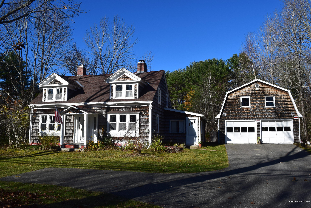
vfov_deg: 43.6
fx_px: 259
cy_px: 104
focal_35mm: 30
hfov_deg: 61.9
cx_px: 156
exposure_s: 1/640
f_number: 11
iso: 200
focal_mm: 20
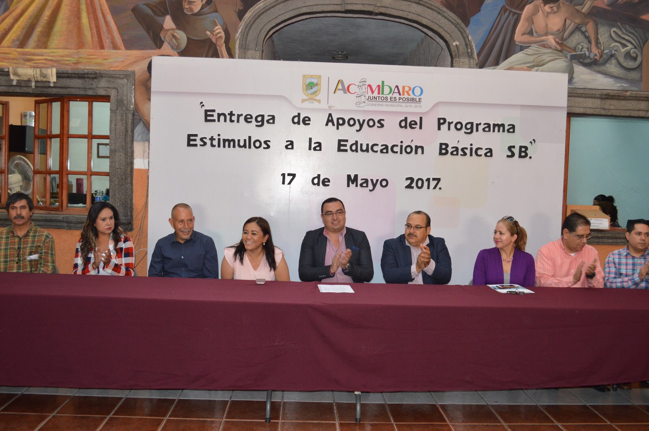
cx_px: 324
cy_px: 216
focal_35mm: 33
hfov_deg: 57.3
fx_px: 594
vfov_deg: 39.9
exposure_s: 1/60
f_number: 5
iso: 800
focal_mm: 22
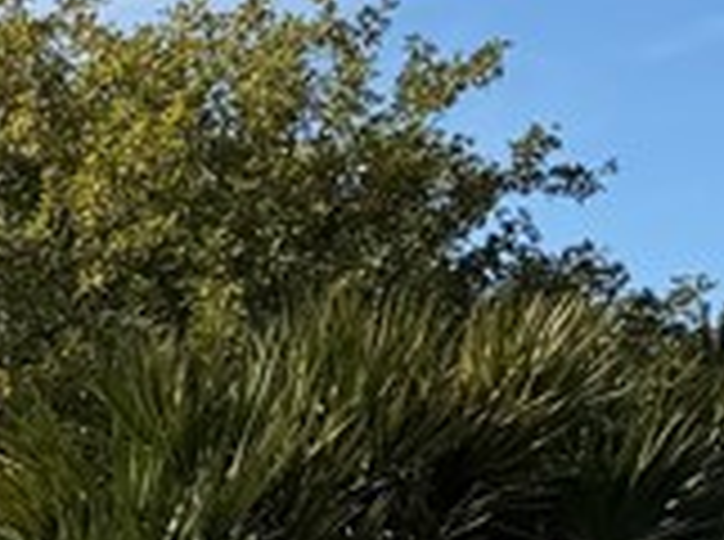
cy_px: 932
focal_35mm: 153
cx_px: -1327
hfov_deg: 10.1
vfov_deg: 9.3
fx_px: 3193
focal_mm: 6.76
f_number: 1.78
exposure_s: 1/5714
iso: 80
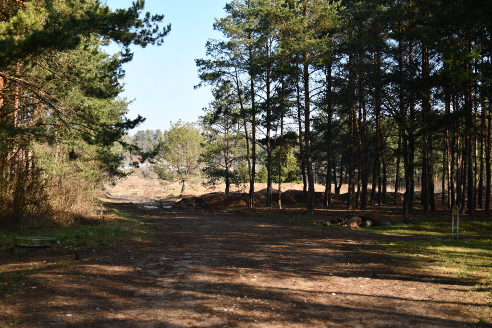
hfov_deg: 45.4
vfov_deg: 31.2
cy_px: 164
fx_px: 588
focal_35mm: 43
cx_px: 246
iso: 100
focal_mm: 29
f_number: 3.2
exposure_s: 1/250
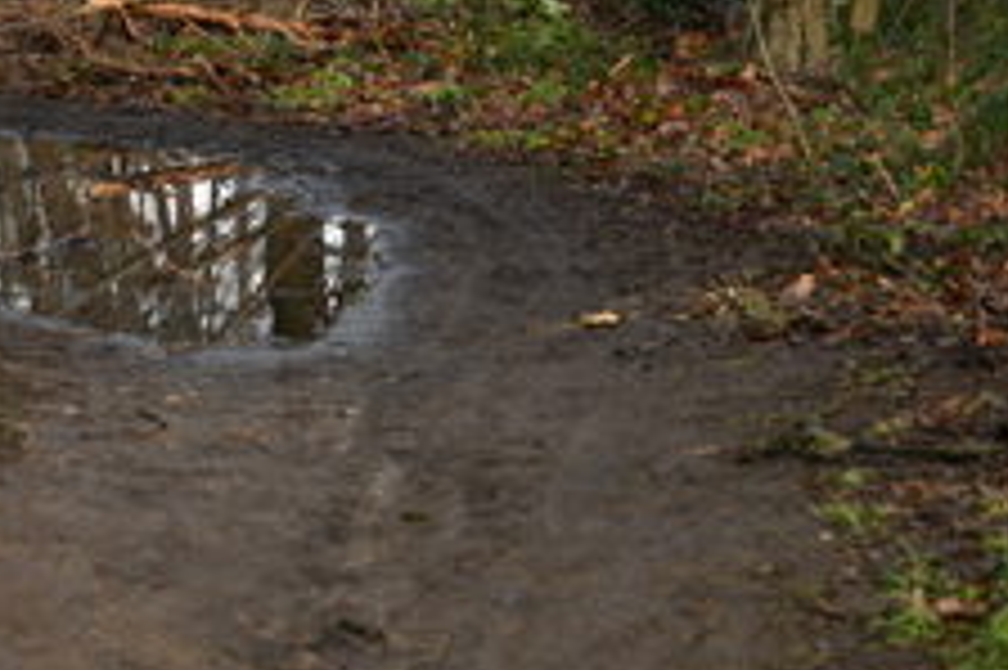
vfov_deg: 11.6
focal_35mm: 118
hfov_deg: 17.3
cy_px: 263
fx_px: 3301
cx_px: 274
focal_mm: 44
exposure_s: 1/80
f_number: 4.8
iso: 100
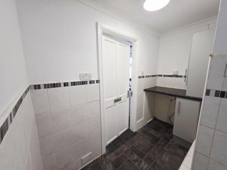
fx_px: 85
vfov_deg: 89.9
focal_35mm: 13
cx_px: 114
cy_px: 85
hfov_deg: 106.2
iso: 200
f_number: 1.9
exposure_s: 1/100
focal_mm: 2.2
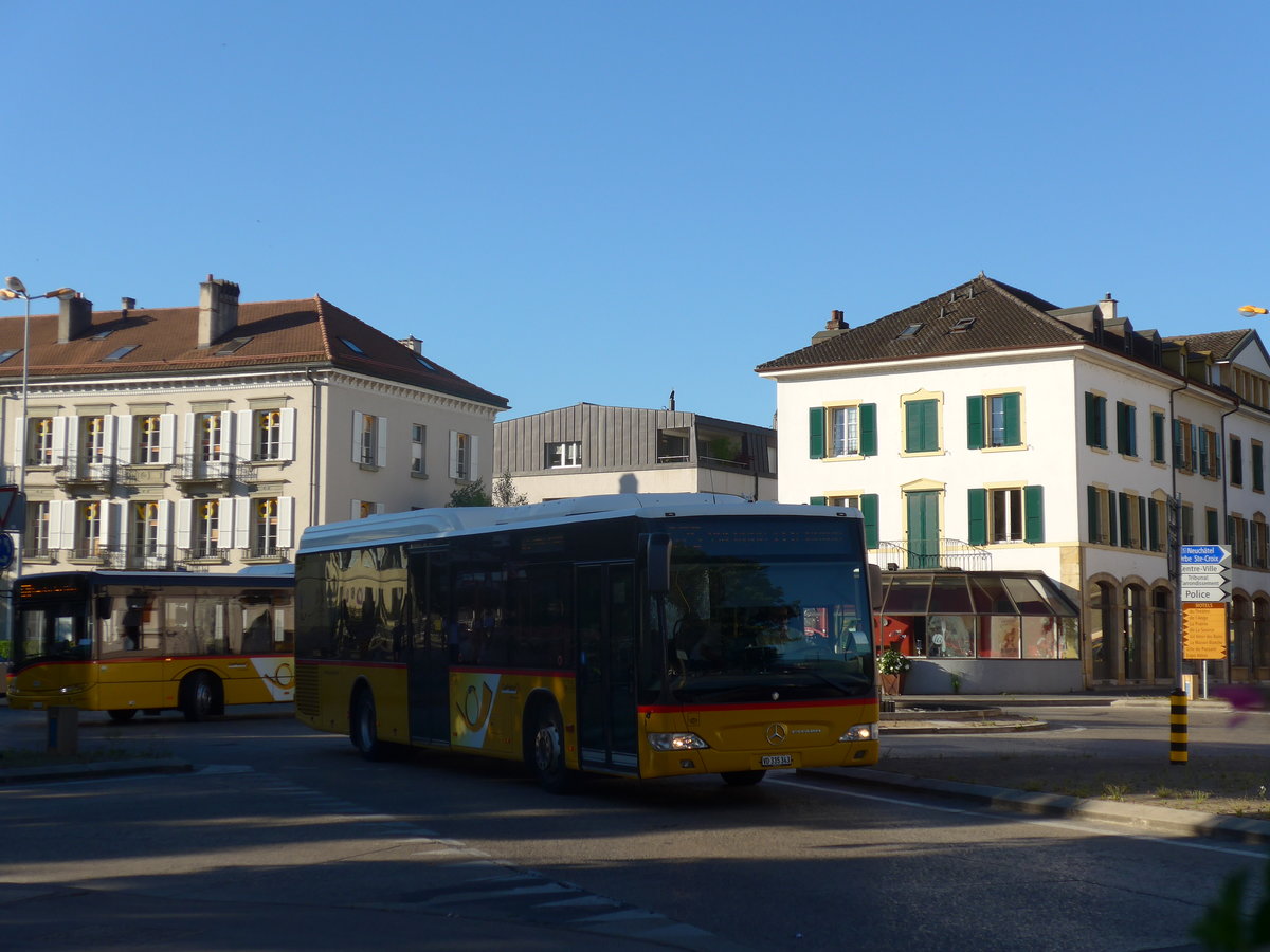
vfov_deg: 24.8
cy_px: 476
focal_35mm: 59
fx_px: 2165
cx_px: 635
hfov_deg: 32.7
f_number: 3.5
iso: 80
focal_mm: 12
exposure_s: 1/800
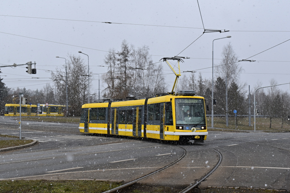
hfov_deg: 42.3
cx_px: 145
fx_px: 375
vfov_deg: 29.0
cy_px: 96
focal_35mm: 46
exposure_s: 1/250
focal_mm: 31
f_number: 8
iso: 200
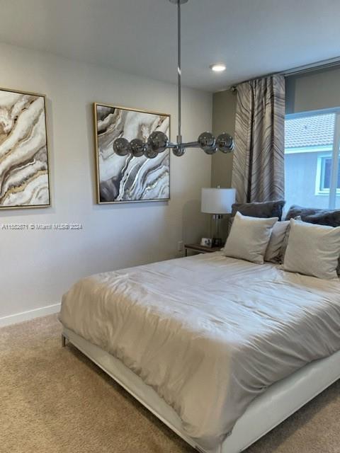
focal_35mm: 26
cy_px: 226
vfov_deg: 67.3
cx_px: 170
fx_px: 340
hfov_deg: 53.1
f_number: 1.6
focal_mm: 4.2
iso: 100
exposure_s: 1/120
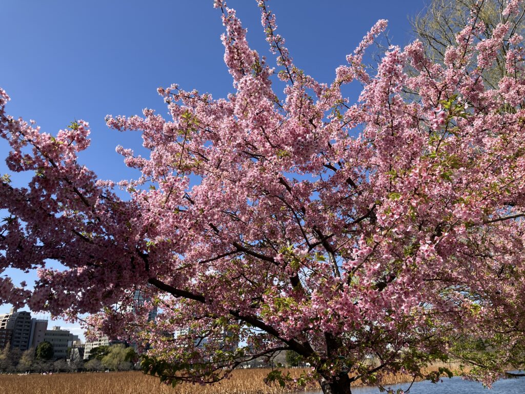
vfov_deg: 49.7
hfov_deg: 63.4
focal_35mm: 28
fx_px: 425
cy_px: 197
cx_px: 262
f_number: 1.8
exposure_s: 1/1517
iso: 32
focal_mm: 3.99
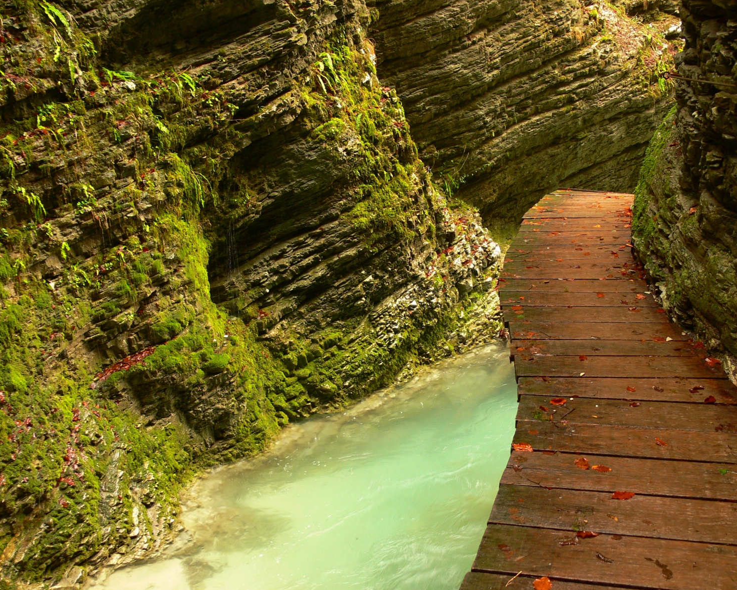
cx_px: 396
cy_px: 298
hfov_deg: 49.0
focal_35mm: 37
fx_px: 807
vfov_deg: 40.1
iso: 80
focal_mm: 7.4
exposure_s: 1/8
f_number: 2.8
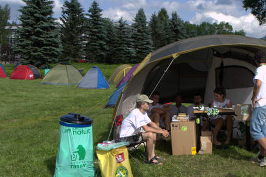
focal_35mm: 53
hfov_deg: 36.6
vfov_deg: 25.4
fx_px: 391
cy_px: 65
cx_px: 204
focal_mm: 20
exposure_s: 1/250
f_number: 8
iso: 100
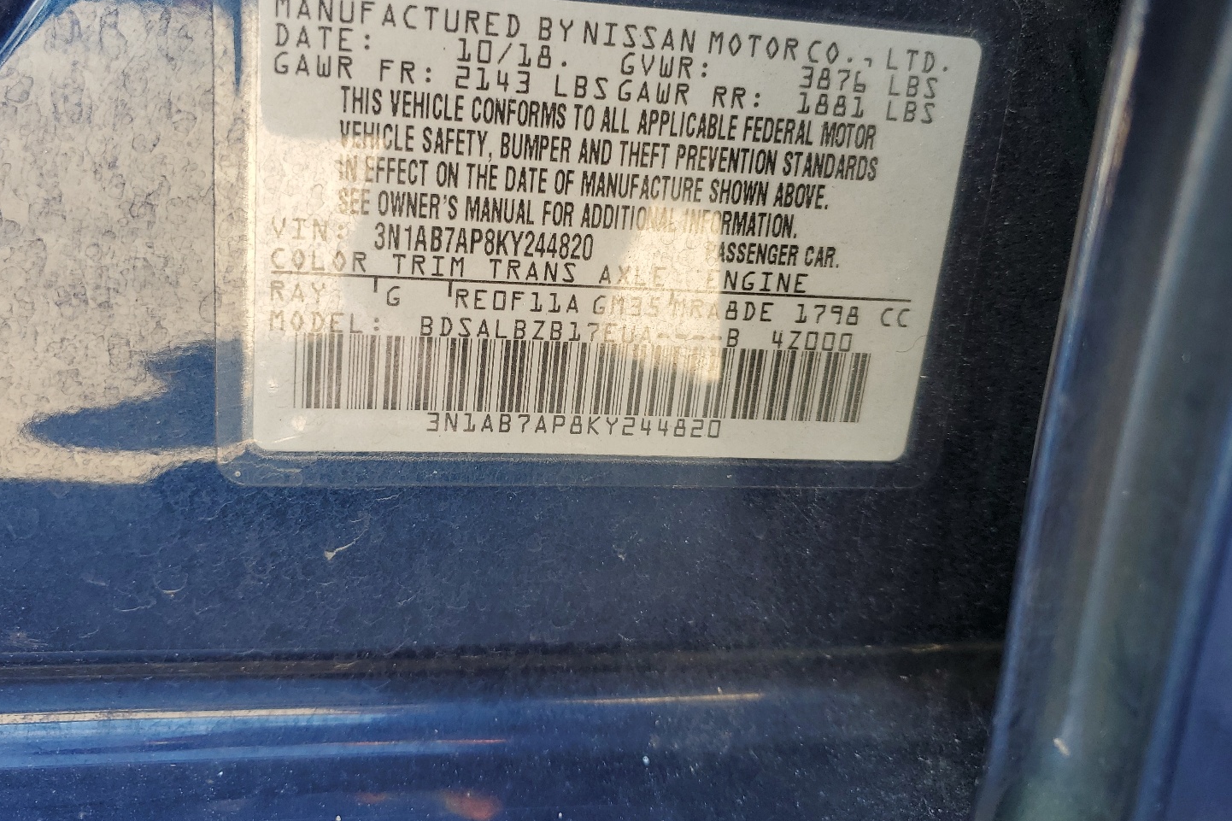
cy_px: 335
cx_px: 554
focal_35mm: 30
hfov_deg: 61.8
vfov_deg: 43.4
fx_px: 1026
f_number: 1.5
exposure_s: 1/192
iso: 50
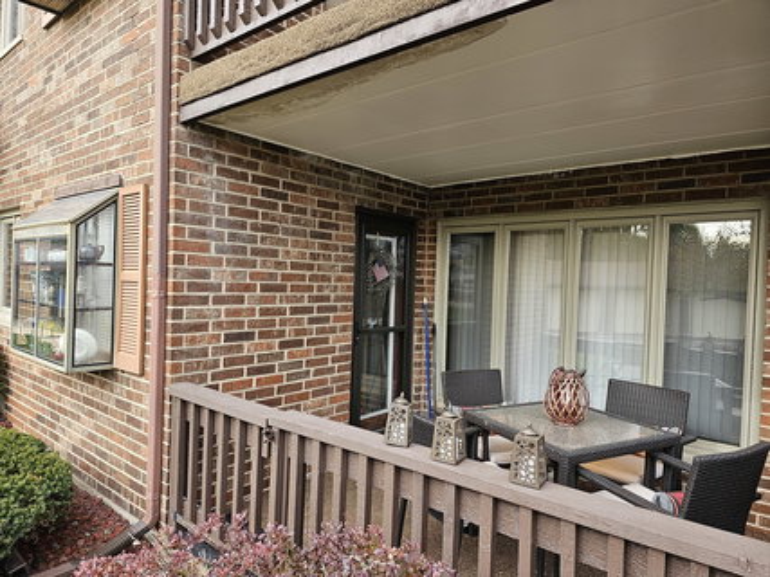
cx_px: 385
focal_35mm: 23
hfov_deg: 73.9
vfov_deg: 58.9
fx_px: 511
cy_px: 288
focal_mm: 6.3
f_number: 1.7
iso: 25
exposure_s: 1/180
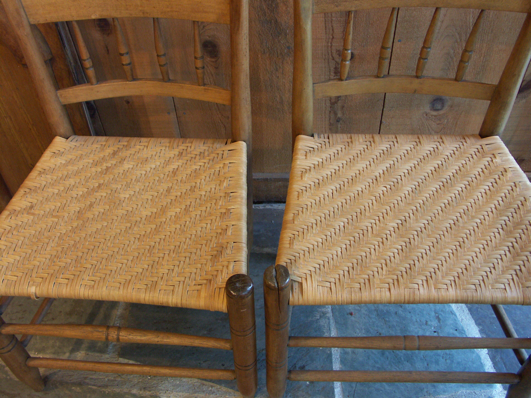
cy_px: 199
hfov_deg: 56.8
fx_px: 491
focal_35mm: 32
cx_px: 266
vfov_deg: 44.2
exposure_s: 1/10
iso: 200
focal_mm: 8.27
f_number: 2.8
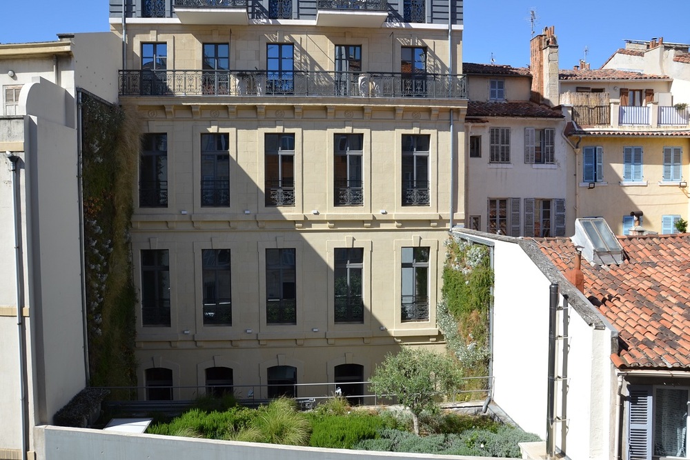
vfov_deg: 47.9
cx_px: 345
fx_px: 518
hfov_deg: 67.4
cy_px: 230
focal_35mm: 27
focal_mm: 18
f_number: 7.1
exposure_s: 1/200
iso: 100
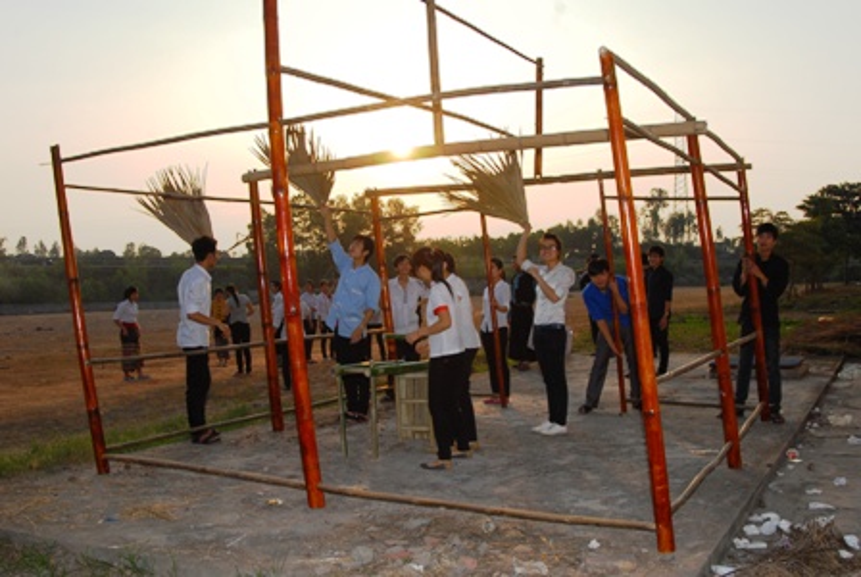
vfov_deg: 37.0
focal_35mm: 36
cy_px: 288
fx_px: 862
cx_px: 430
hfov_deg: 53.1
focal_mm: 24
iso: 200
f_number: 11
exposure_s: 1/250
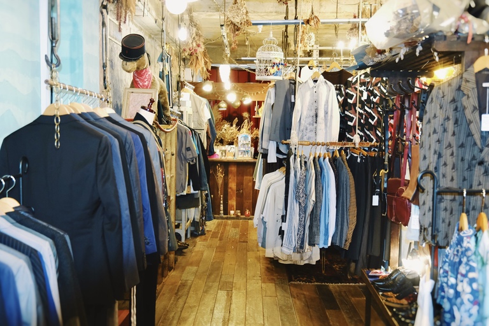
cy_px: 163
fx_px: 557
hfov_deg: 47.4
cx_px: 244
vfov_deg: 32.6
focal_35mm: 41
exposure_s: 1/85
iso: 3200
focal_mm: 27.4
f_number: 2.8
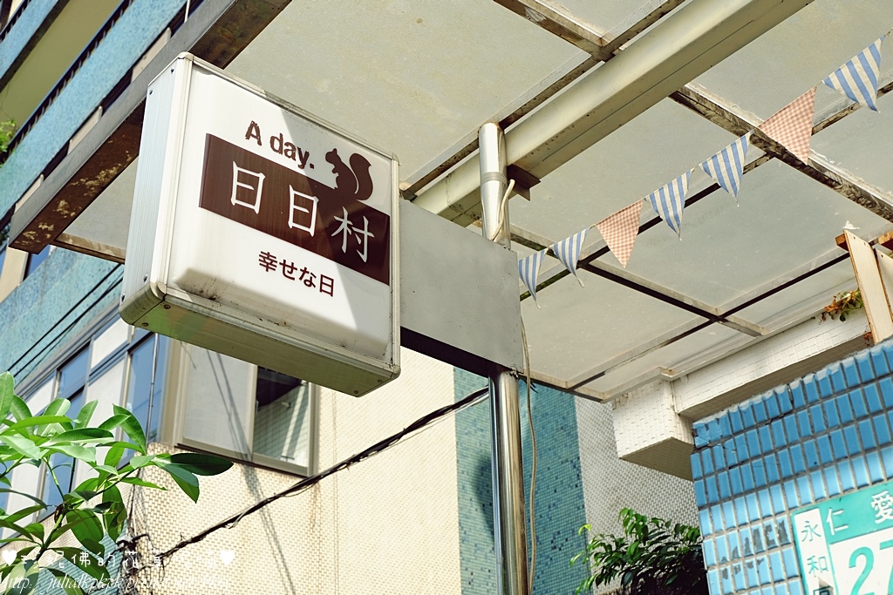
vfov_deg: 31.9
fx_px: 1042
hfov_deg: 46.4
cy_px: 298
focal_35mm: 42
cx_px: 446
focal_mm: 28.2
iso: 200
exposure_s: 1/480
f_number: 4.5
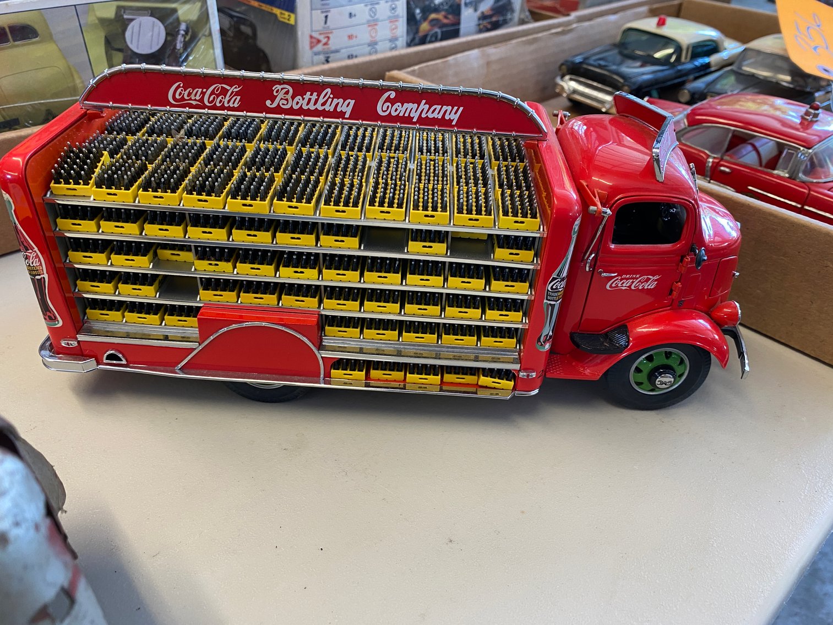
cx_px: 416
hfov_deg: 67.3
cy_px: 312
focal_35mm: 26
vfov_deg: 53.1
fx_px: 626
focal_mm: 4.25
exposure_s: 1/60
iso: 100
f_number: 1.8
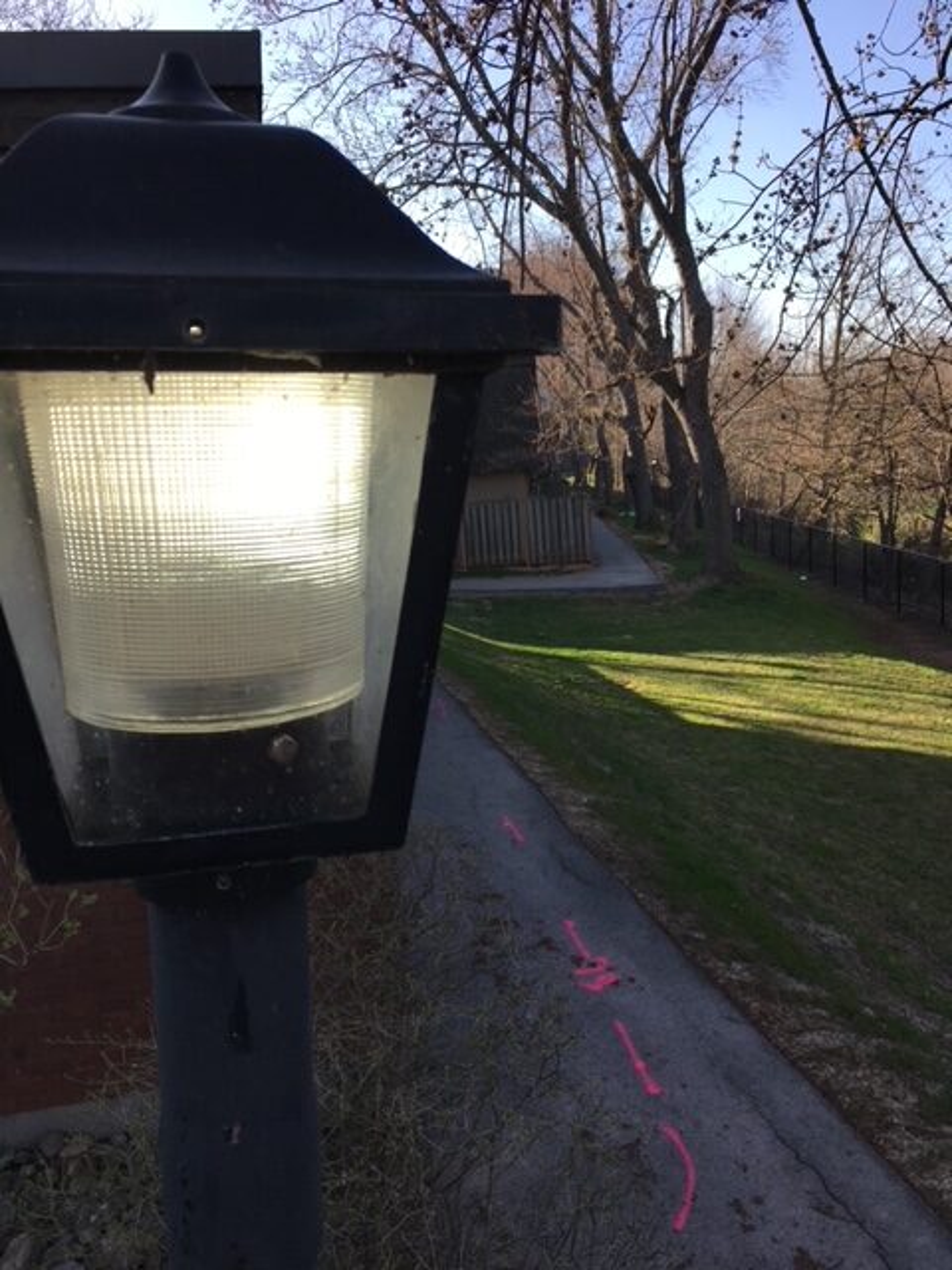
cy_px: 635
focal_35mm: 29
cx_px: 476
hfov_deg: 48.2
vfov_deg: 61.7
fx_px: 1063
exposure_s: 1/503
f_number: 2.2
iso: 25
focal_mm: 4.15
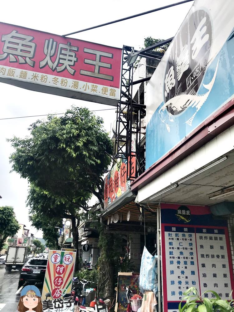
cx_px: 117
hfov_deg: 49.7
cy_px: 156
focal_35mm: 28
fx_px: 252
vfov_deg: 63.4
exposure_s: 1/1389
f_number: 1.8
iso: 20
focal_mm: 3.99
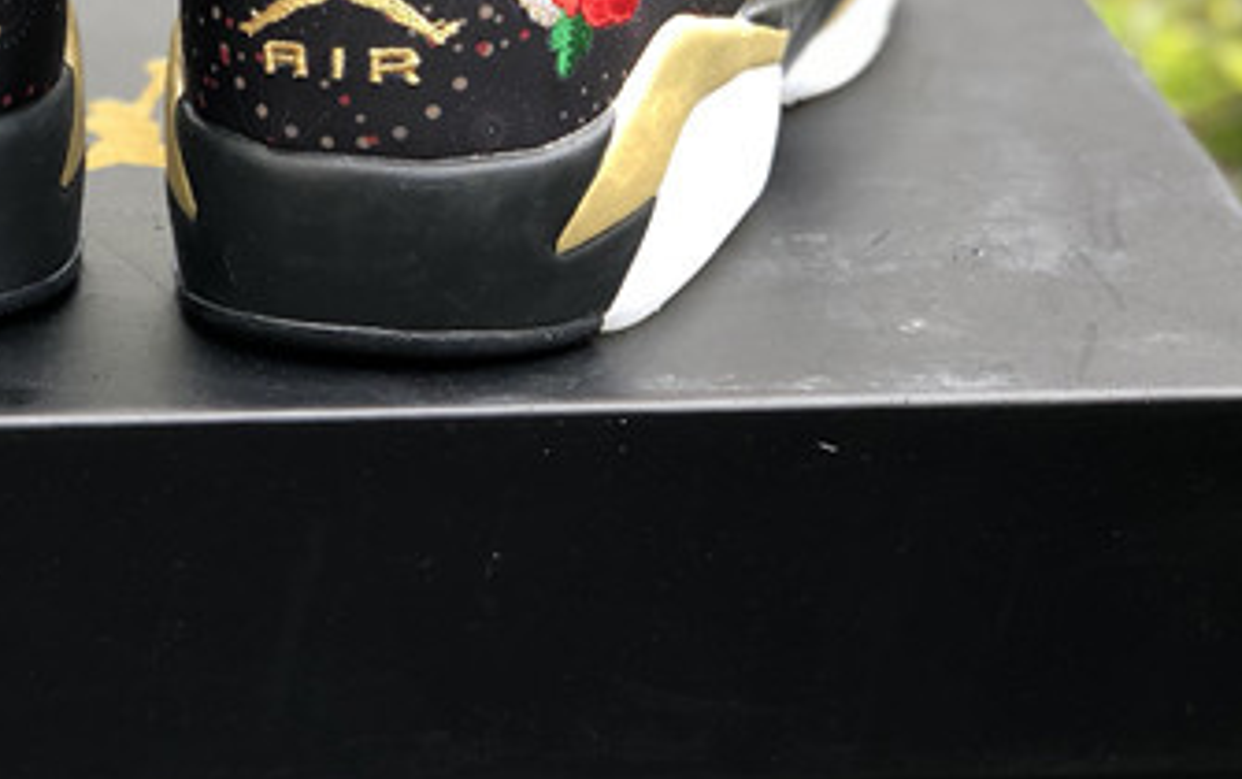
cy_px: -6
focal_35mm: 120
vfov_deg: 10.8
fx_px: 4065
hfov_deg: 17.2
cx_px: 196
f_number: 2.4
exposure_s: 1/100
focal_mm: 6
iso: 40
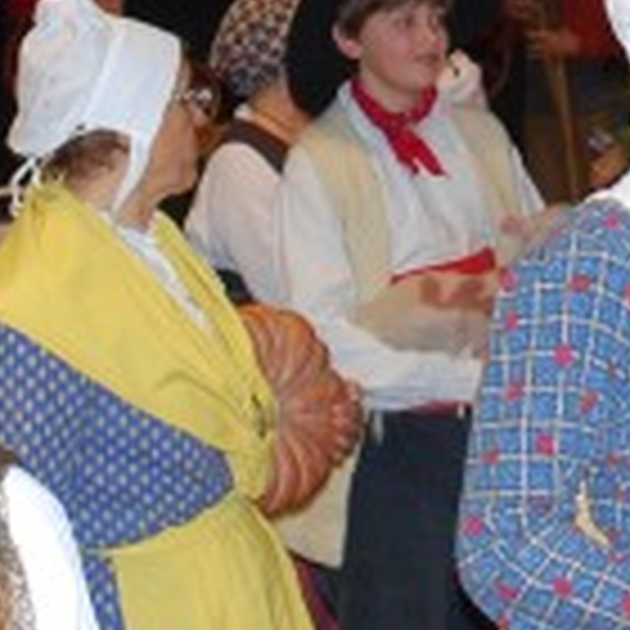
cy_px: -119
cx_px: 482
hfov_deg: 13.3
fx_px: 2697
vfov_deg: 13.0
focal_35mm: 131
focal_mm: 18
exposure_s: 1/60
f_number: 3.5
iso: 200
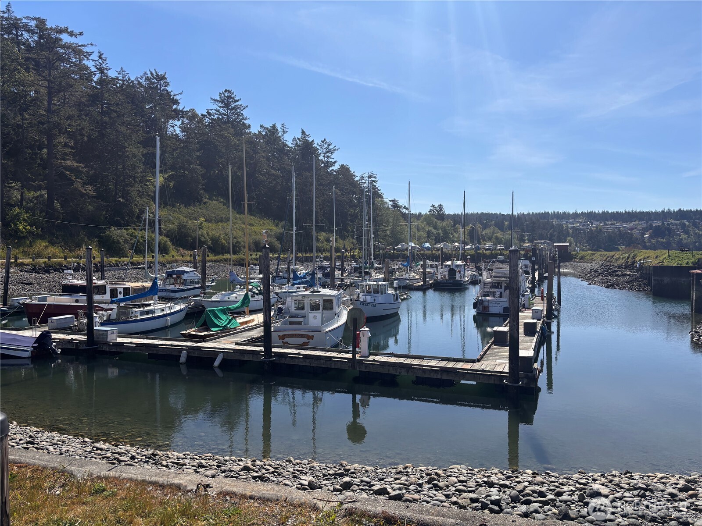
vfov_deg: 53.1
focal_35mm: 26
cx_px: 351
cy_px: 263
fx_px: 527
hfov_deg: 67.3
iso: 50
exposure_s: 1/4630
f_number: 1.6
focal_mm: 5.96
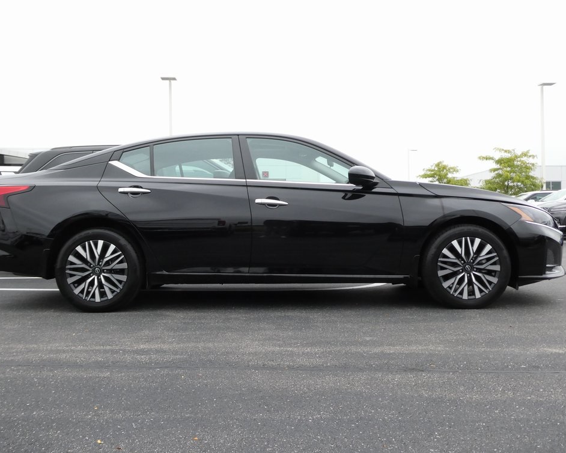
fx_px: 586
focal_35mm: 35
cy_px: 226
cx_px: 264
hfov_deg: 51.5
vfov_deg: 42.2
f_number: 4
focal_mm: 5.8
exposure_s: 1/250
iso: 160
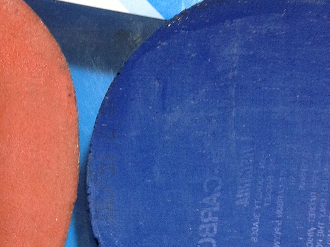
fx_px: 638
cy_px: 225
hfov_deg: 29.0
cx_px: 135
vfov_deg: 21.4
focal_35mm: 67
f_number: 2.4
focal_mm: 4.28
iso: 200
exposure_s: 1/17
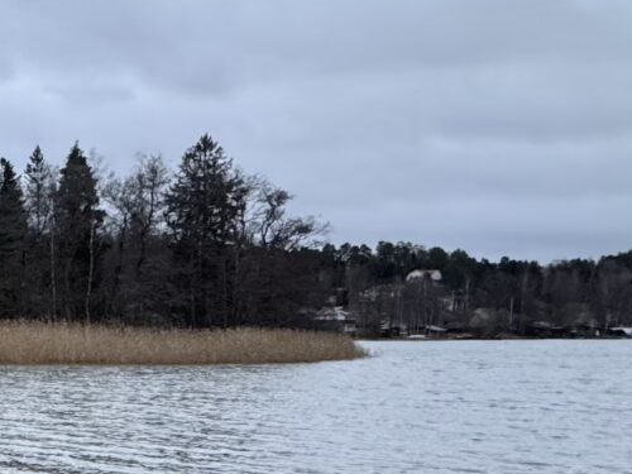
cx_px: -313
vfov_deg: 25.1
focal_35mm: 56
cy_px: 449
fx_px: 1022
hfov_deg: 25.7
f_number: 2.2
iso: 320
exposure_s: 1/72
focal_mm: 2.22
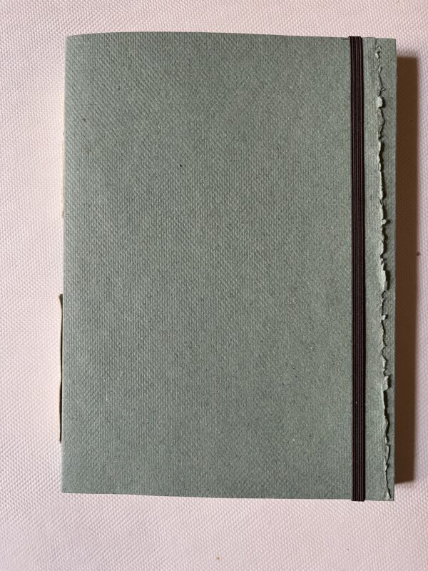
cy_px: 286
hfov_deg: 53.1
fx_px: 429
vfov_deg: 67.3
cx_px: 214
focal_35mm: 26
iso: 125
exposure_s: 1/77
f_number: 1.6
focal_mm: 5.1
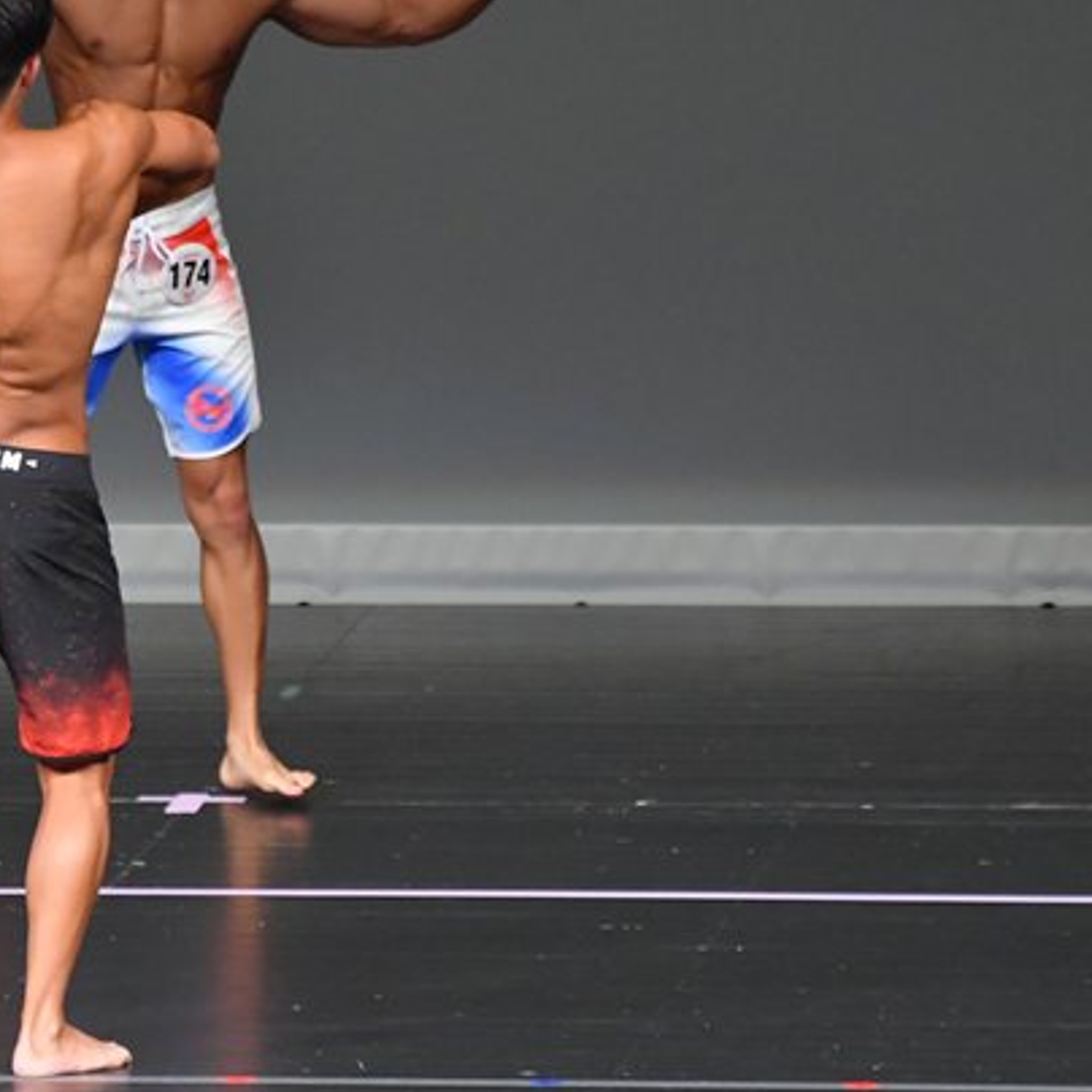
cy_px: 524
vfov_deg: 2.9
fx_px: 21807
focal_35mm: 611
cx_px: 193
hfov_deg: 2.9
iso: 5000
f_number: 5.6
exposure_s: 1/400
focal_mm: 250
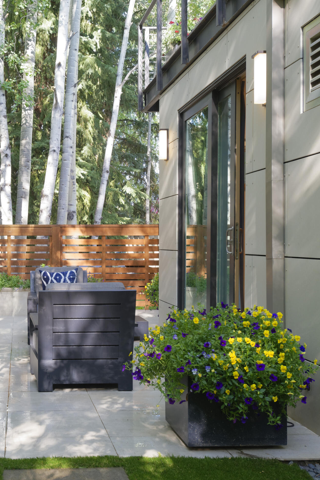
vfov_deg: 42.7
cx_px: 26
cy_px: 244
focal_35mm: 46
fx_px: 613
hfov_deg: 28.0
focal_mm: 30
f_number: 7.1
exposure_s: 1/50
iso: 500
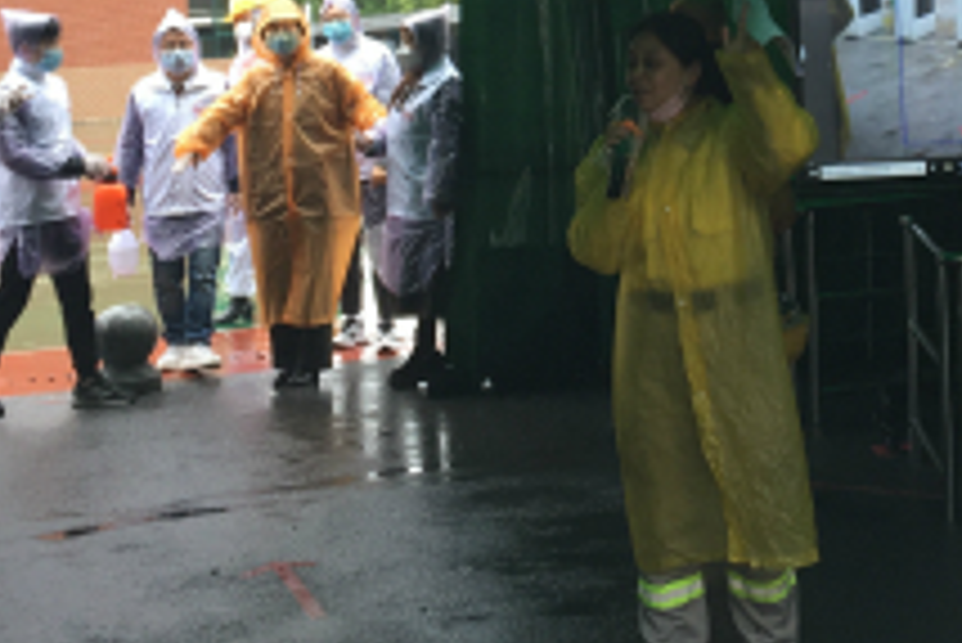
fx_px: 2407
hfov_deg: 22.2
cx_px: 796
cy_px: -175
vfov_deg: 14.6
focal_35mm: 90
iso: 25
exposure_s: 1/50
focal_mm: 4.15
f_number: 2.2
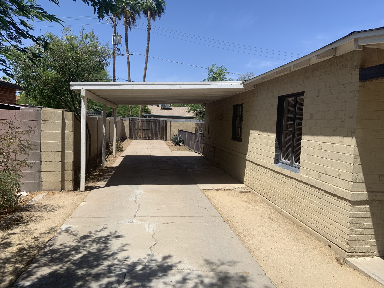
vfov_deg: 53.1
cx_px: 192
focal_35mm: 26
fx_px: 288
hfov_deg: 67.3
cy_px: 144
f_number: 1.8
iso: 25
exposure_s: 1/2364
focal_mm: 4.25
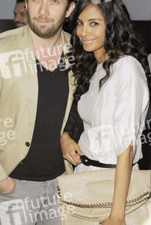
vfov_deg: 37.4
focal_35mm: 53
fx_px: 333
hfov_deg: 25.5
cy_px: 98
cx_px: 59
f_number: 5.6
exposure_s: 1/160
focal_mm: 40
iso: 640
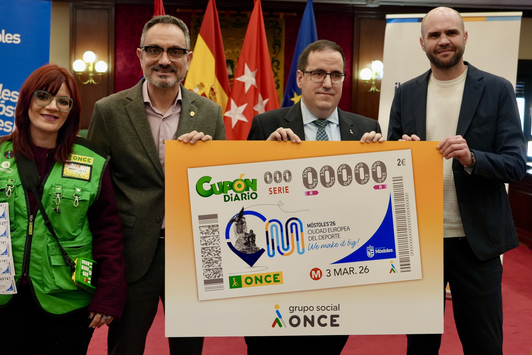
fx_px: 798
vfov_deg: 25.1
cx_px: 246
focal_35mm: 54
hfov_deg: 36.9
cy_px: 174
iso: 1000
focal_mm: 32
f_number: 4
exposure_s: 1/160
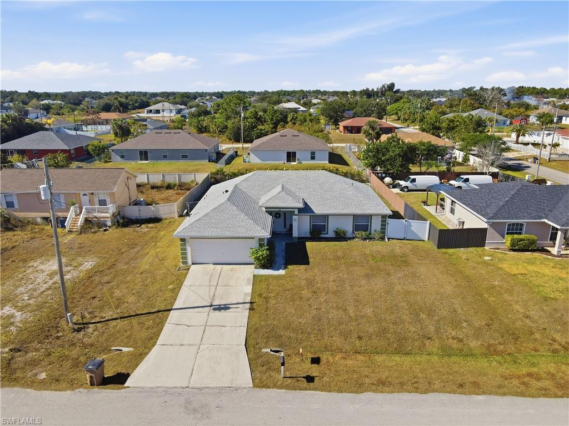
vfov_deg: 56.8
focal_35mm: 24
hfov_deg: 71.6
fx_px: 394
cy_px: 213
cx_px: 284
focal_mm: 4.5
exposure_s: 1/1250
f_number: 2.8
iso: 110
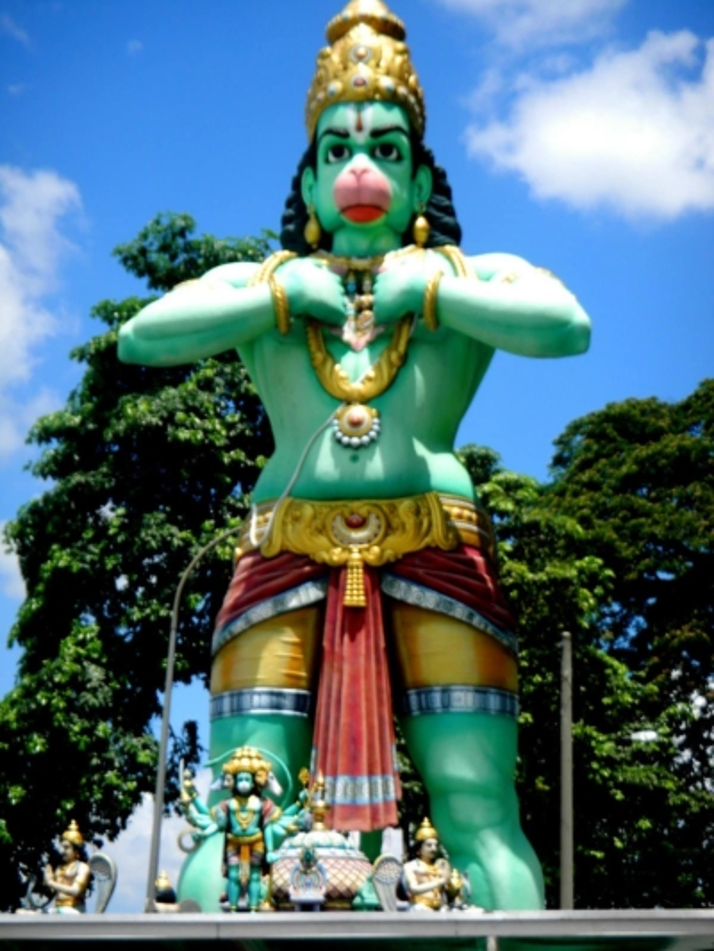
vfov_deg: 23.6
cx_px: 357
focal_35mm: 83
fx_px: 2282
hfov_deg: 17.8
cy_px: 476
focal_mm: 14.9
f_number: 4.8
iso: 113
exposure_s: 1/460
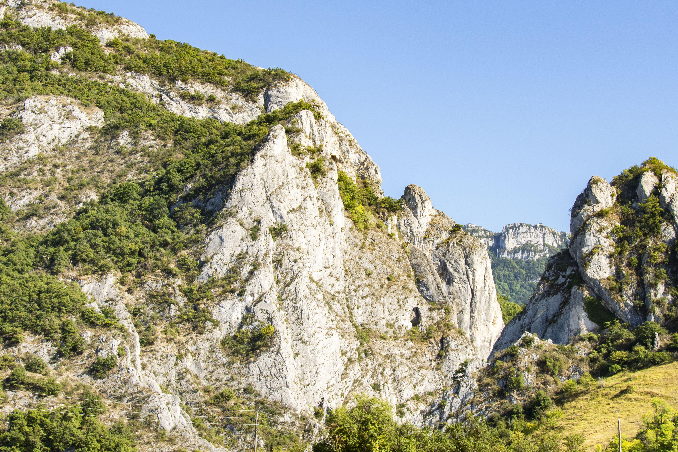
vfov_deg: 18.2
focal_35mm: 75
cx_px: 364
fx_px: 1409
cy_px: 192
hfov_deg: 27.1
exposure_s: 1/400
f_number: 8
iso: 250
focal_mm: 31
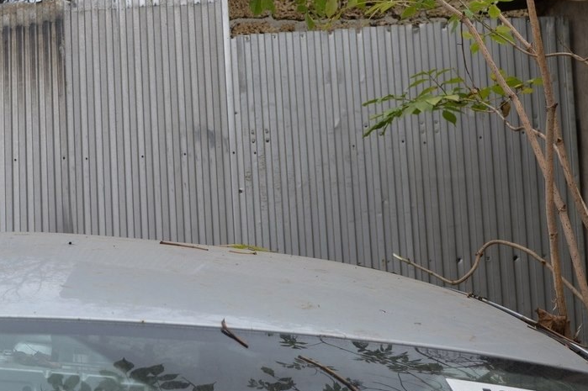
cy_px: 179
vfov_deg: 21.3
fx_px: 1040
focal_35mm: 64
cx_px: 241
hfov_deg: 31.5
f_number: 6.3
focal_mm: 29
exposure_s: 1/160
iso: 100
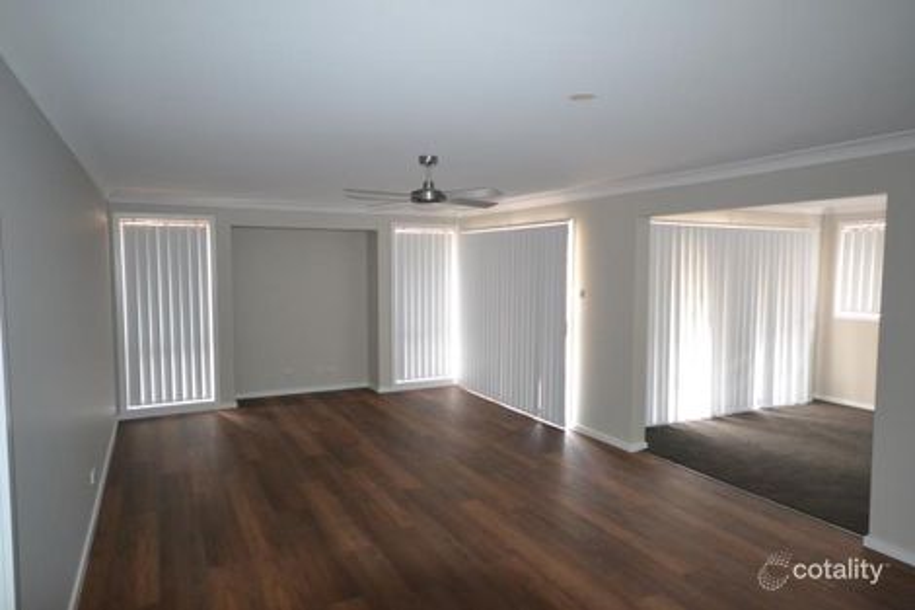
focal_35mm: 22
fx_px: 572
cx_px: 458
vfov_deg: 56.1
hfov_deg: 77.3
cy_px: 305
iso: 2500
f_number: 5
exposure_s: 1/60
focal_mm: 15
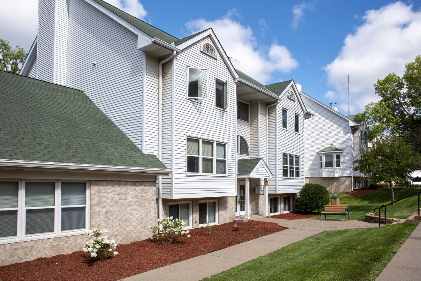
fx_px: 281
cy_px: 140
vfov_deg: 53.2
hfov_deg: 73.7
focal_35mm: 24
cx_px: 210
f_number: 11
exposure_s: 1/500
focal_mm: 24
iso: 200
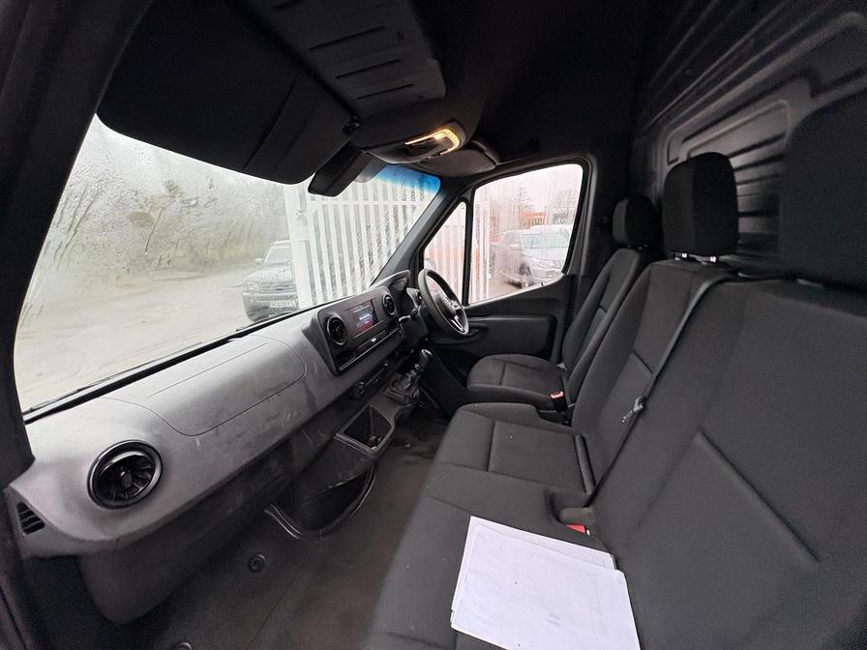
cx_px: 434
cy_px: 325
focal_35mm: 14
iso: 250
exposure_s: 1/74
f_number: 2.2
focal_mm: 2.22
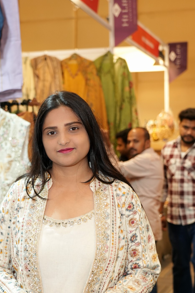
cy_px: 197
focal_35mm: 72
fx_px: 585
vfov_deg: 27.9
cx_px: 76
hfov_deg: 18.9
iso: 1000
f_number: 4
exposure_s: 1/125
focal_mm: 48
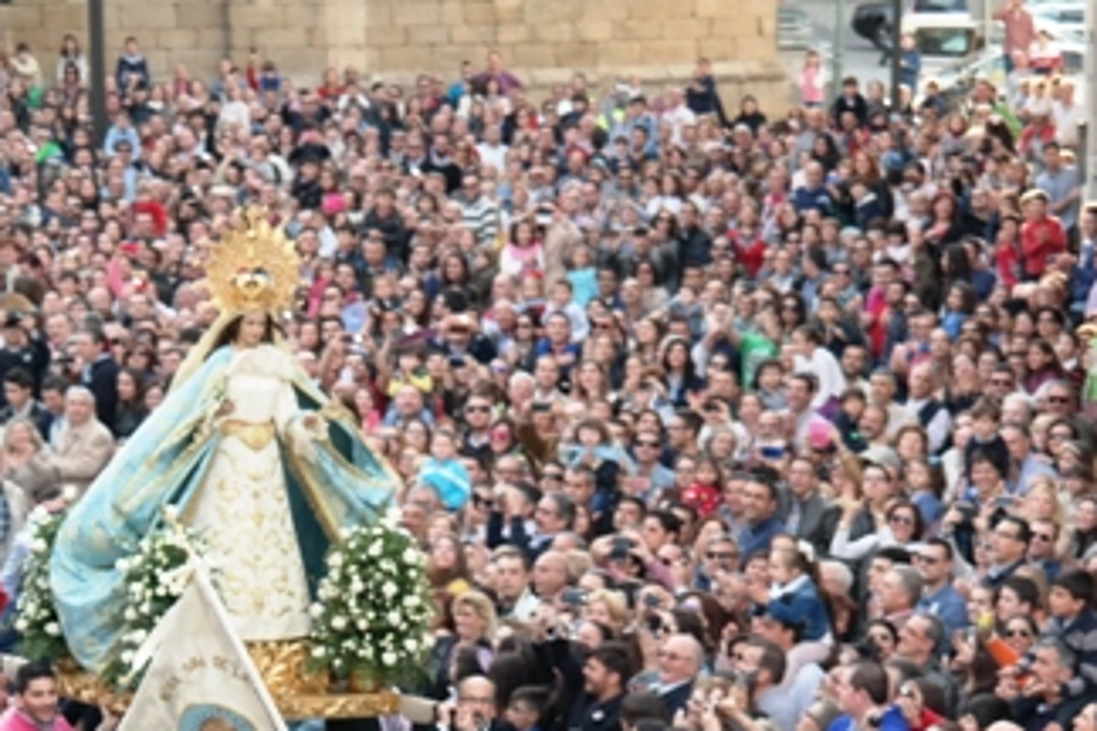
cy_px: 689
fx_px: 5058
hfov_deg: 12.4
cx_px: 721
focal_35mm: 166
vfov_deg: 8.2
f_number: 5.6
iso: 200
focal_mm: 55
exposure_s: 1/125
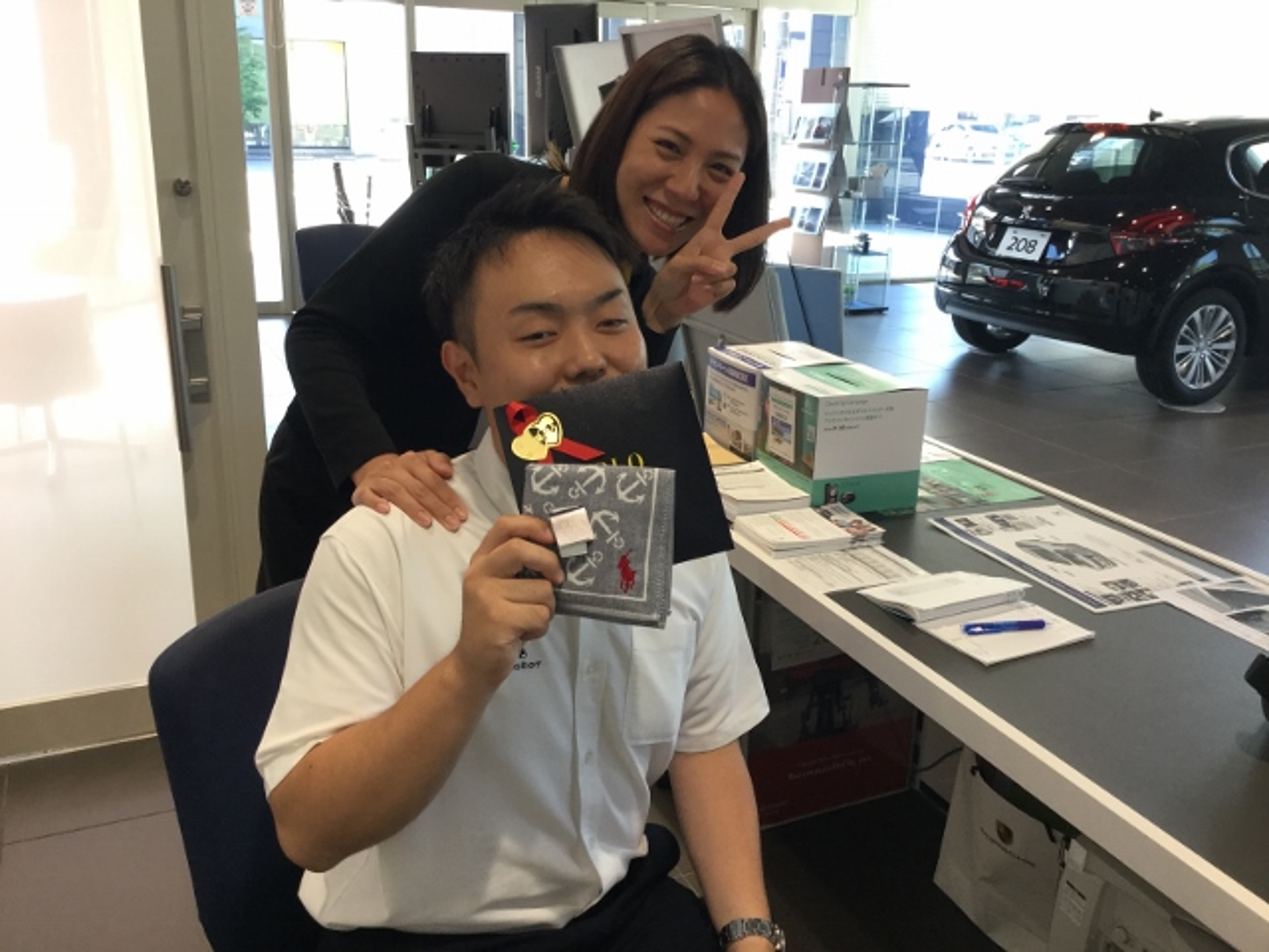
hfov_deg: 58.4
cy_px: 476
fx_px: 1136
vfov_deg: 45.4
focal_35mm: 31
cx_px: 634
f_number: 2.4
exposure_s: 1/30
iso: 25
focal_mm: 3.3
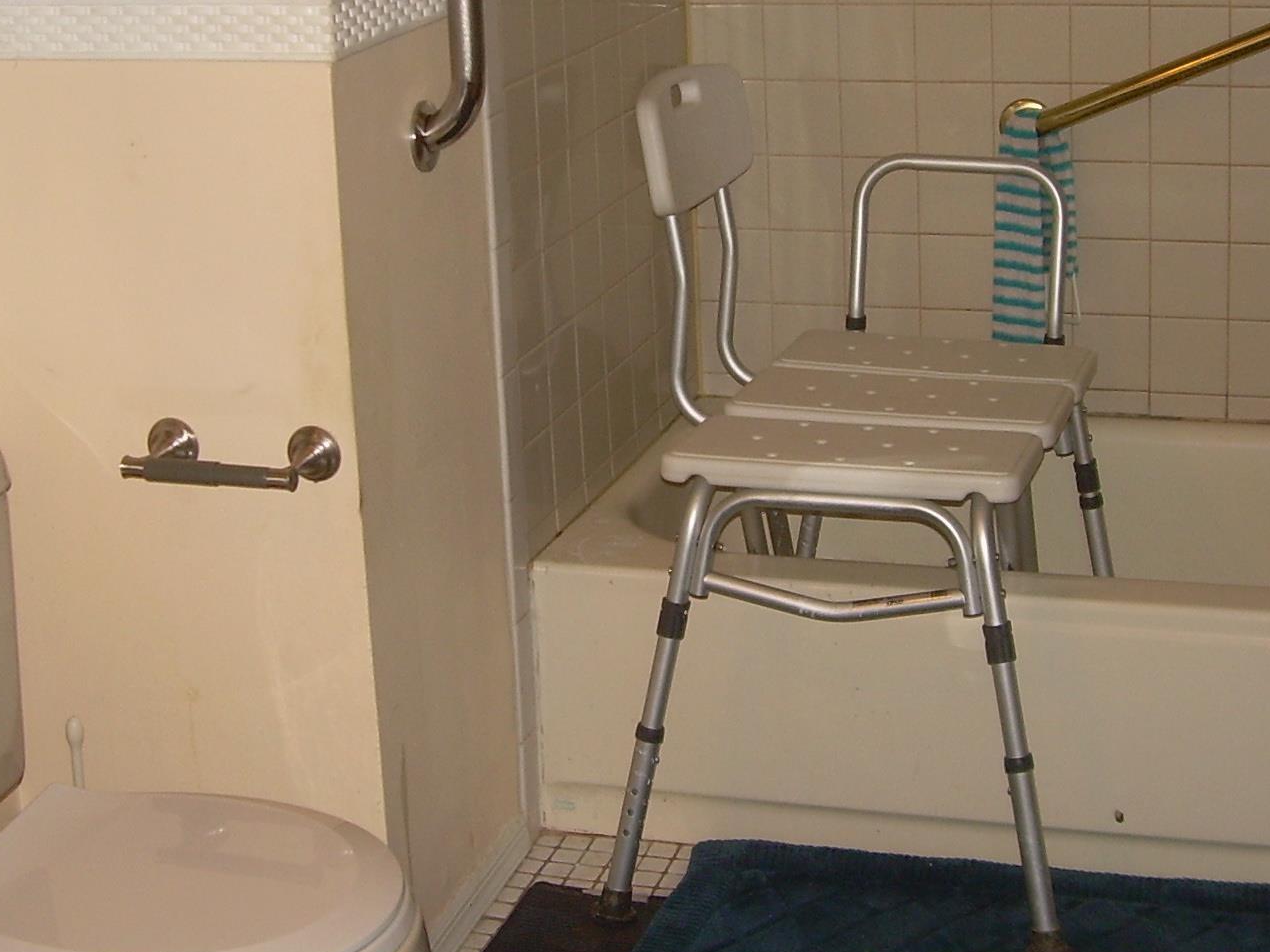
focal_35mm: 68
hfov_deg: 28.6
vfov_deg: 21.5
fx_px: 2494
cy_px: 259
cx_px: 632
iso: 65
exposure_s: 1/60
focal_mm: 6.3
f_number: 2.8
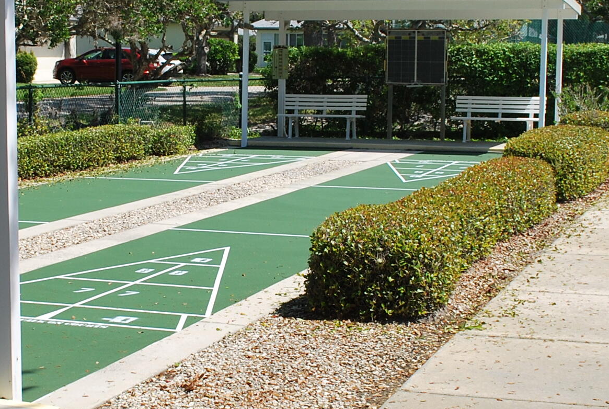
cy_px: 212
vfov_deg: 16.7
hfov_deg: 24.6
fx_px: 1390
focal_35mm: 82
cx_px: 213
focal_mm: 22
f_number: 10
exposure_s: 1/250
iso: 125
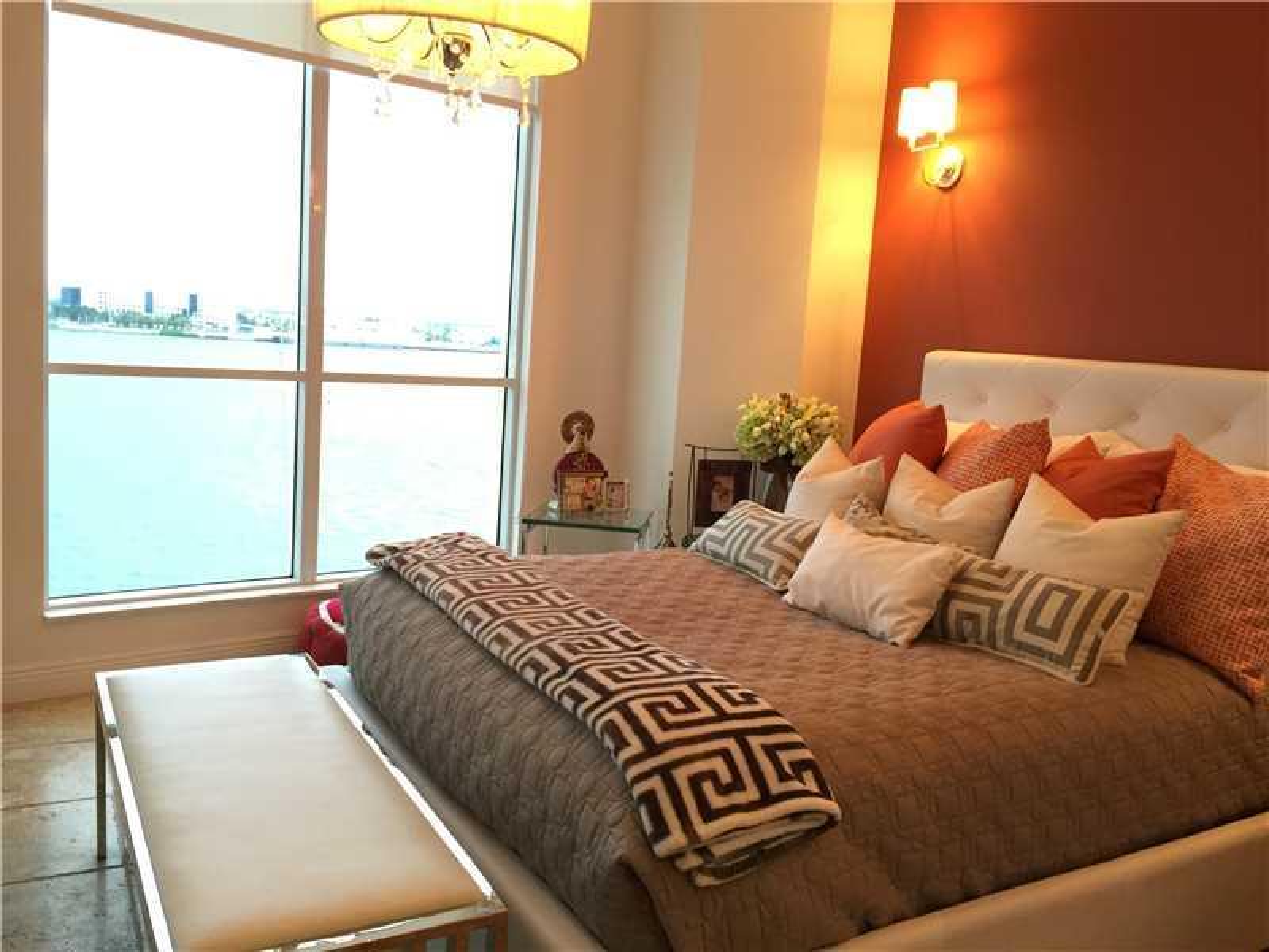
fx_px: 1063
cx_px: 634
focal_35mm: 29
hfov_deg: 61.7
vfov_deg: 48.2
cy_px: 476
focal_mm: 4.15
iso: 80
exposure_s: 1/15
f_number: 2.2
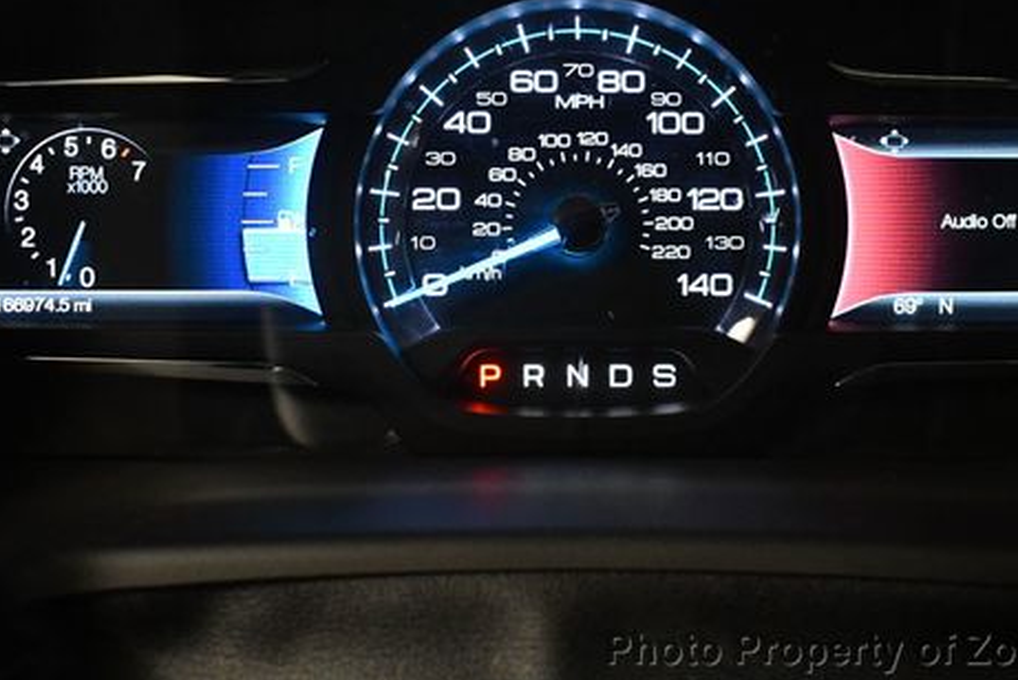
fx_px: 1415
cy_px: 219
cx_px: 579
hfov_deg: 39.5
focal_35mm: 50
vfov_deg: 26.9
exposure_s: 1/100
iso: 3200
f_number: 3.5
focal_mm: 18
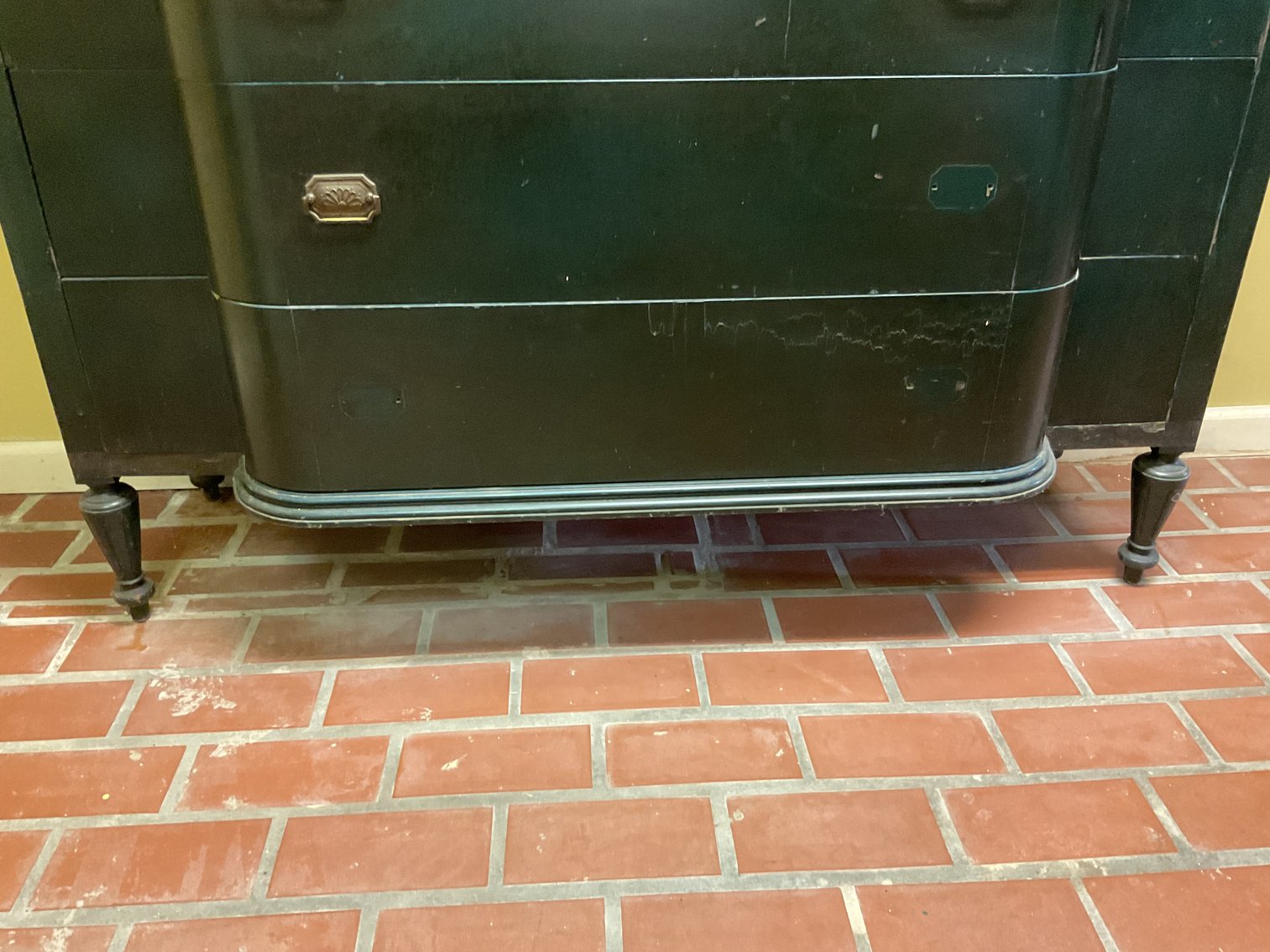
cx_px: 635
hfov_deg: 61.7
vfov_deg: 48.2
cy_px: 476
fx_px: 1064
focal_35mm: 29
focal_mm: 3
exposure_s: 1/30
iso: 400
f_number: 1.8
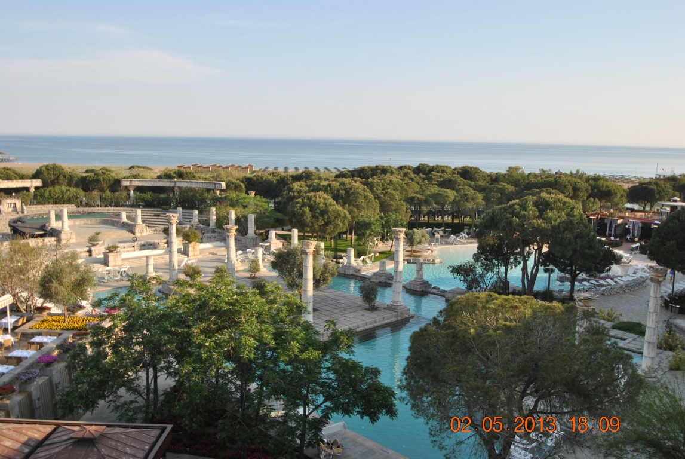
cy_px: 230
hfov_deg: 59.4
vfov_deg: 41.8
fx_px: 600
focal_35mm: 32
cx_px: 342
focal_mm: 21
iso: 100
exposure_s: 1/200
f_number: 6.3
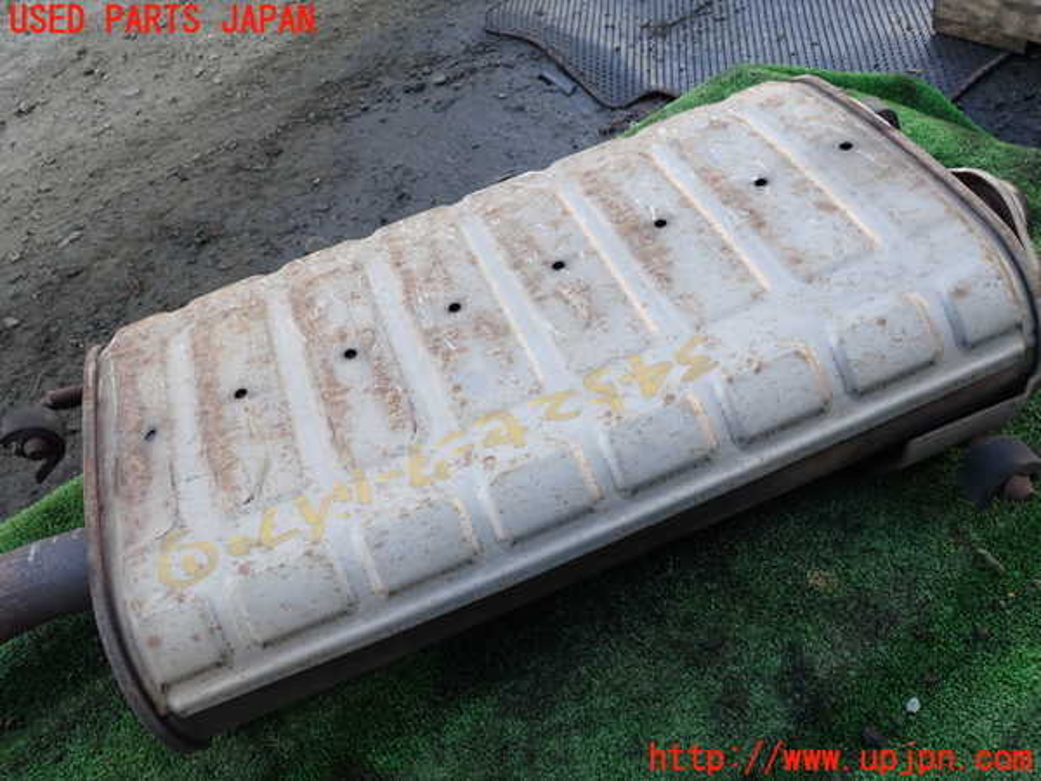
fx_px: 902
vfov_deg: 46.8
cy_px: 390
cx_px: 520
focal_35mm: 30
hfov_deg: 60.0
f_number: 3.2
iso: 100
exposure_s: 1/160
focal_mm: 5.4
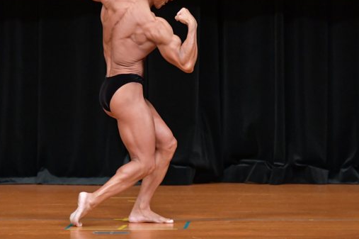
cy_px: 63
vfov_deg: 3.0
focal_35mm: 459
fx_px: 4573
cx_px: 141
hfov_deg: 4.5
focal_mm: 200
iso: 5000
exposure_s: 1/400
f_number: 5.6
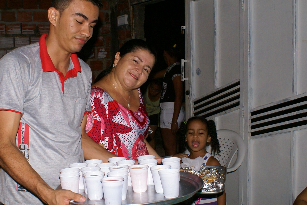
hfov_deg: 43.9
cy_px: 90
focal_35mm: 44
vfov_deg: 30.5
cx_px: 105
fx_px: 375
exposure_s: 1/60
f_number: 5.6
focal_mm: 20
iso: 400
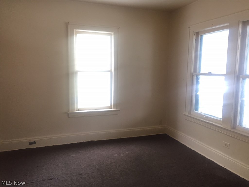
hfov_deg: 61.7
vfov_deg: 48.2
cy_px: 94
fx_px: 209
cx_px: 124
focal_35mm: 29
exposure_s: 1/30
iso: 50
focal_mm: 4.15
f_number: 2.2
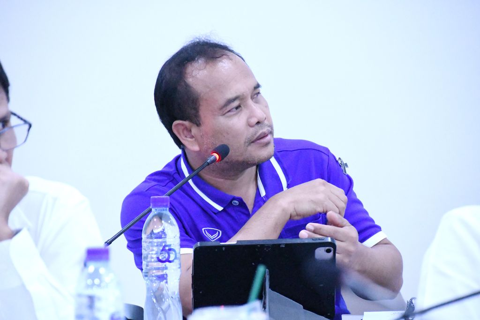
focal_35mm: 277
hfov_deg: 7.4
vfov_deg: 5.0
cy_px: 160
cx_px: 240
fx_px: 3694
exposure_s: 1/320
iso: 18000
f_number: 6
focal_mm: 185
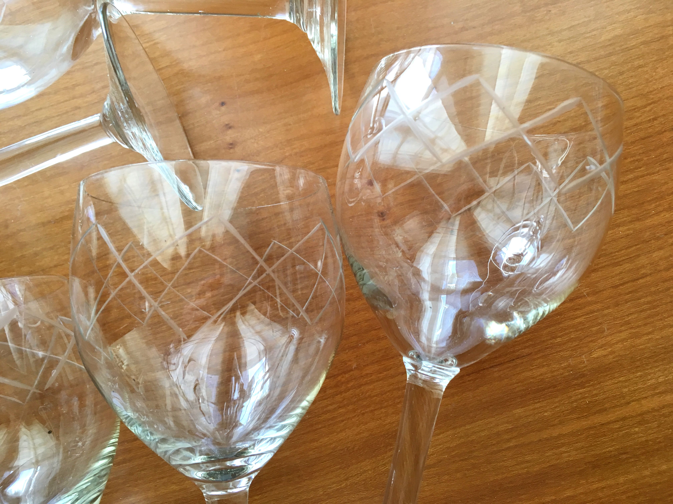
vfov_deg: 48.2
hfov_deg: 61.7
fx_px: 564
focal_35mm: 29
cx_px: 336
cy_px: 252
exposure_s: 1/33
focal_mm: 4.15
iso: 80
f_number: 2.2
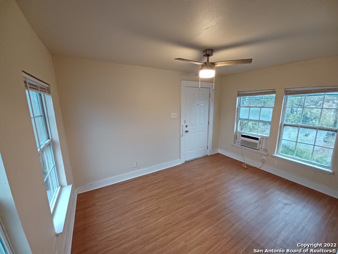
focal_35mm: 13
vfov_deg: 89.9
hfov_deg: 106.2
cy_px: 127
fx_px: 127
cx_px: 169
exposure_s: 1/30
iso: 200
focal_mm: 1.42
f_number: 2.2
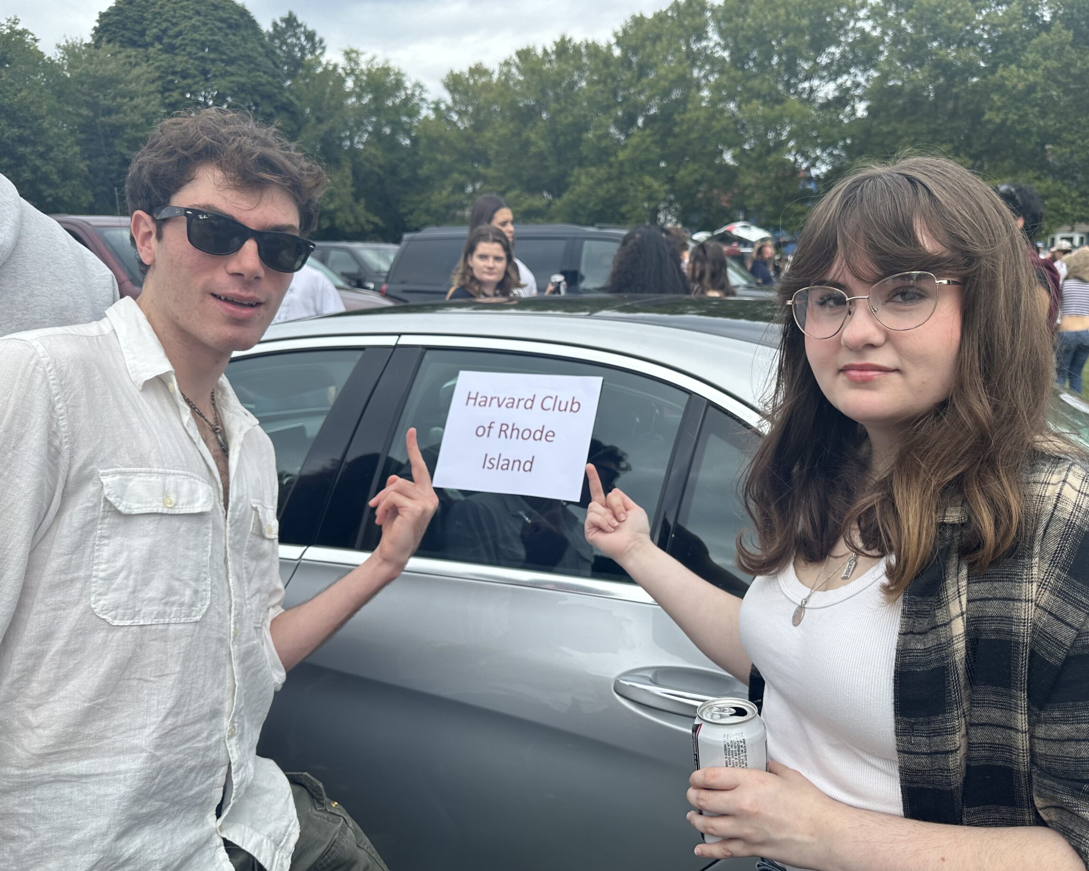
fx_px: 838
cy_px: 429
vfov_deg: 54.9
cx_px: 599
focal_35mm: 26
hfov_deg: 65.9
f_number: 1.78
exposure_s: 1/2469
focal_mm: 6.86
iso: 80
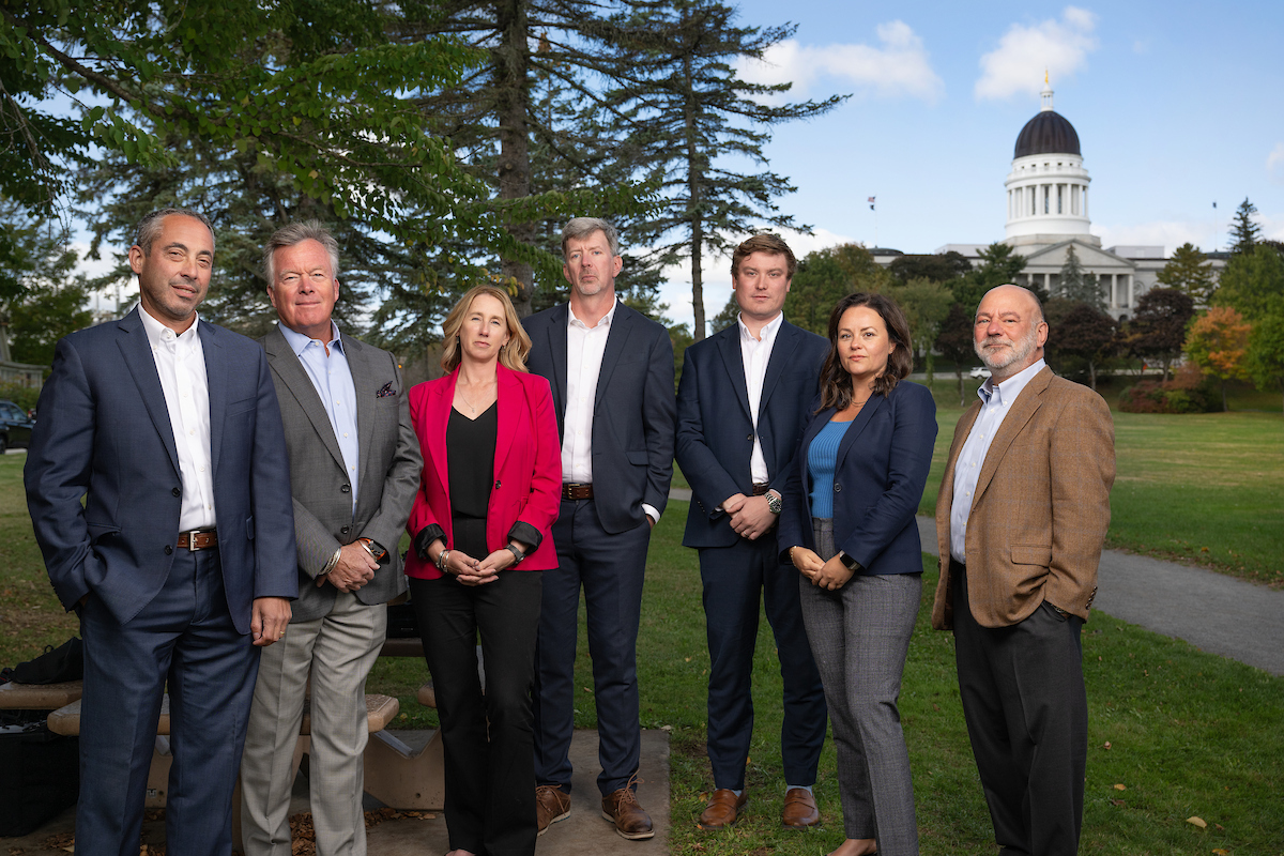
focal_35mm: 36
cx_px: 642
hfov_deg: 53.1
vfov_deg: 36.9
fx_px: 1284
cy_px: 428
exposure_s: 1/640
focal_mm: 36
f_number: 5.6
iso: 200
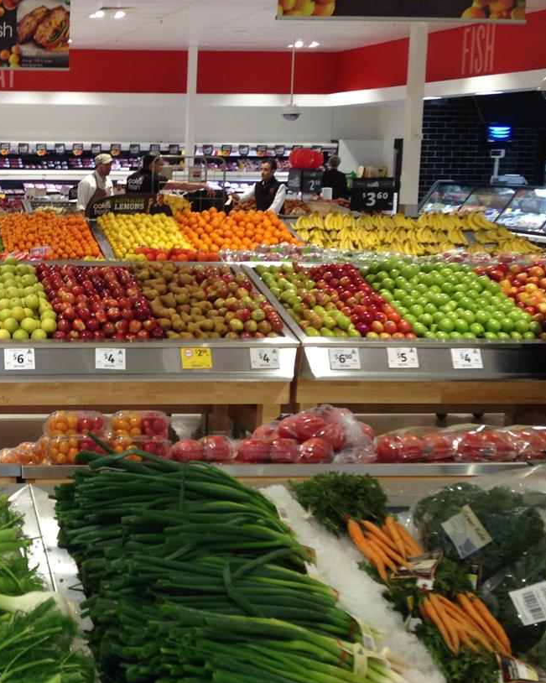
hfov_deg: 25.0
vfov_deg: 32.9
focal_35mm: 57
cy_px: 272
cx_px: -39
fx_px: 1152
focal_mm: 4.12
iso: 64
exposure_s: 1/30
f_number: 2.4
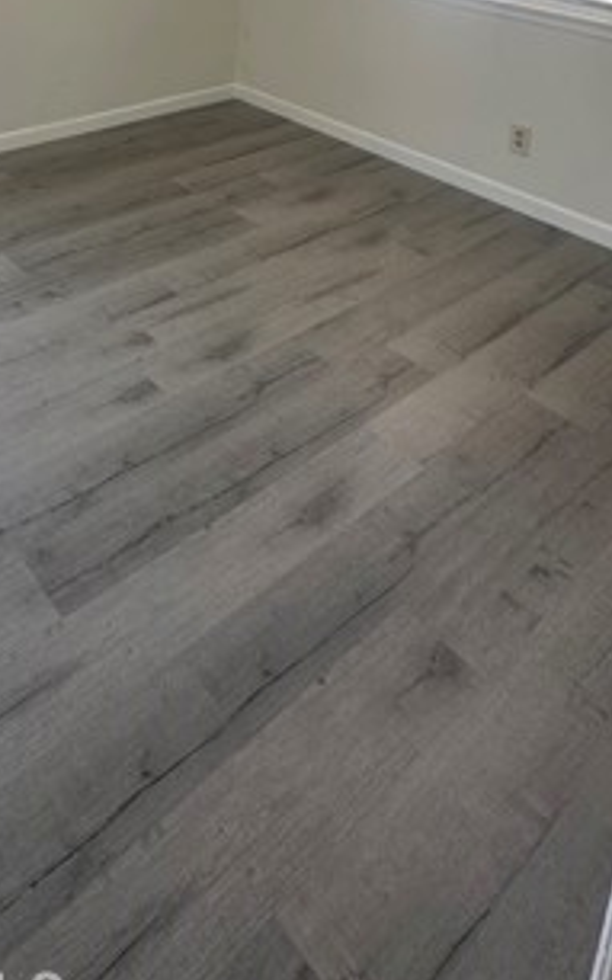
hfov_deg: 39.5
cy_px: 22
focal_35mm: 31
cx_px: 154
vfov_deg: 50.7
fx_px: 828
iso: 40
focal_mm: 2.22
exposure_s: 1/118
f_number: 2.2
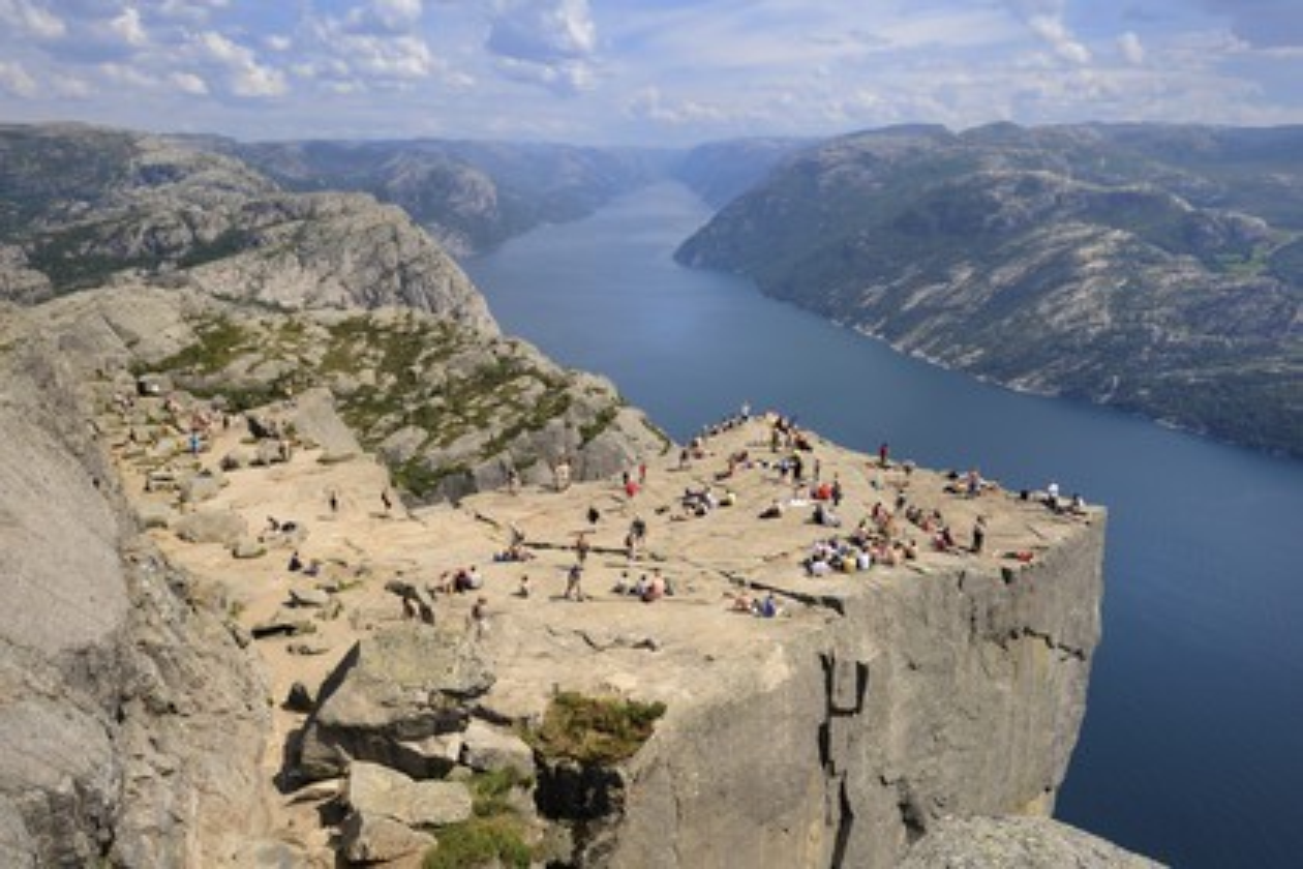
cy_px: 434
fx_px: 869
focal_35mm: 24
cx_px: 652
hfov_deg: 73.7
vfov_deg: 53.1
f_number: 16
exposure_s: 1/160
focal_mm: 24
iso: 200
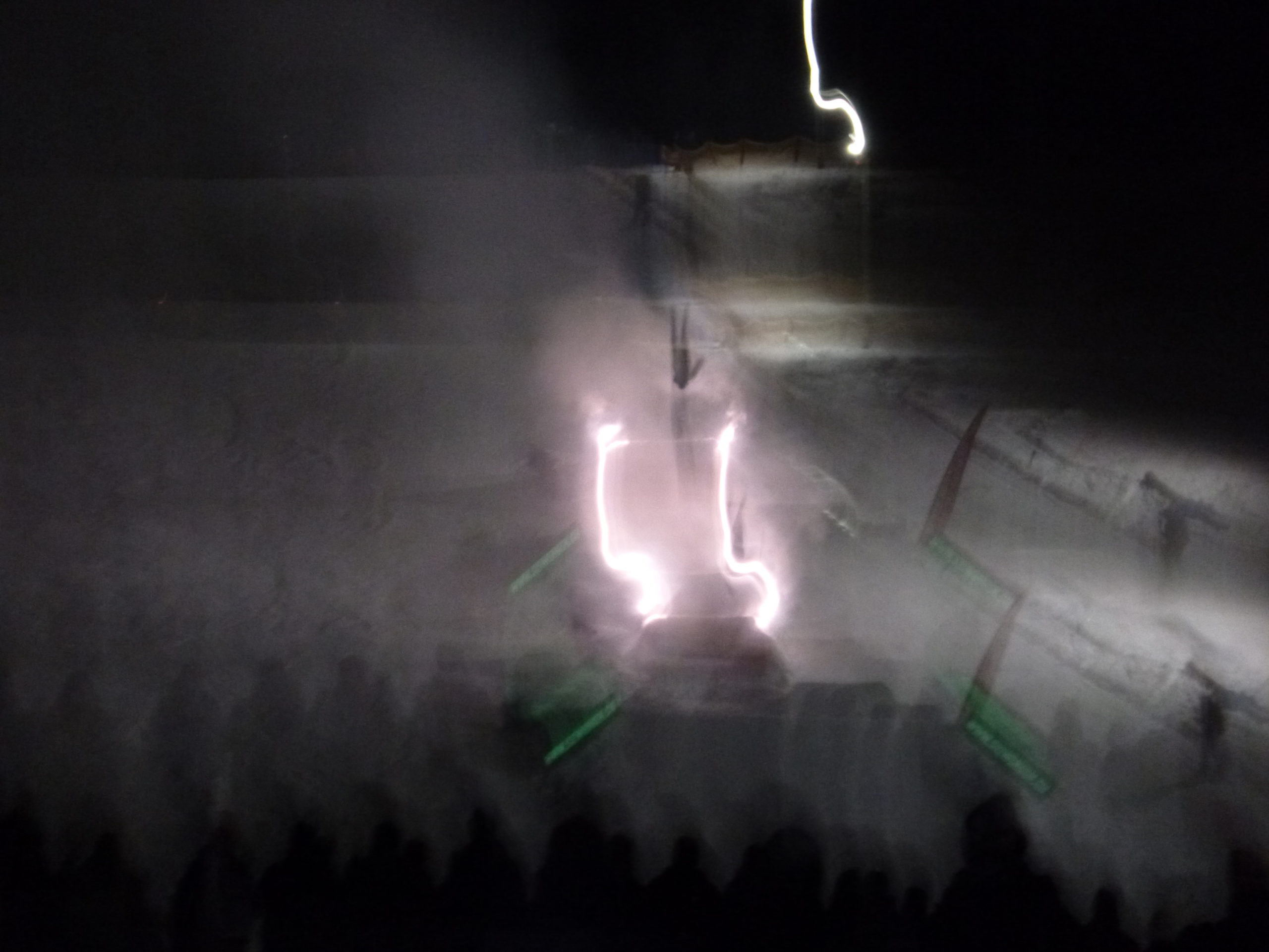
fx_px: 3666
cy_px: 476
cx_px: 634
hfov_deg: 19.6
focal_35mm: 100
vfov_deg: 14.8
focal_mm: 18
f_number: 5.7
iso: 800
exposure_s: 1/4
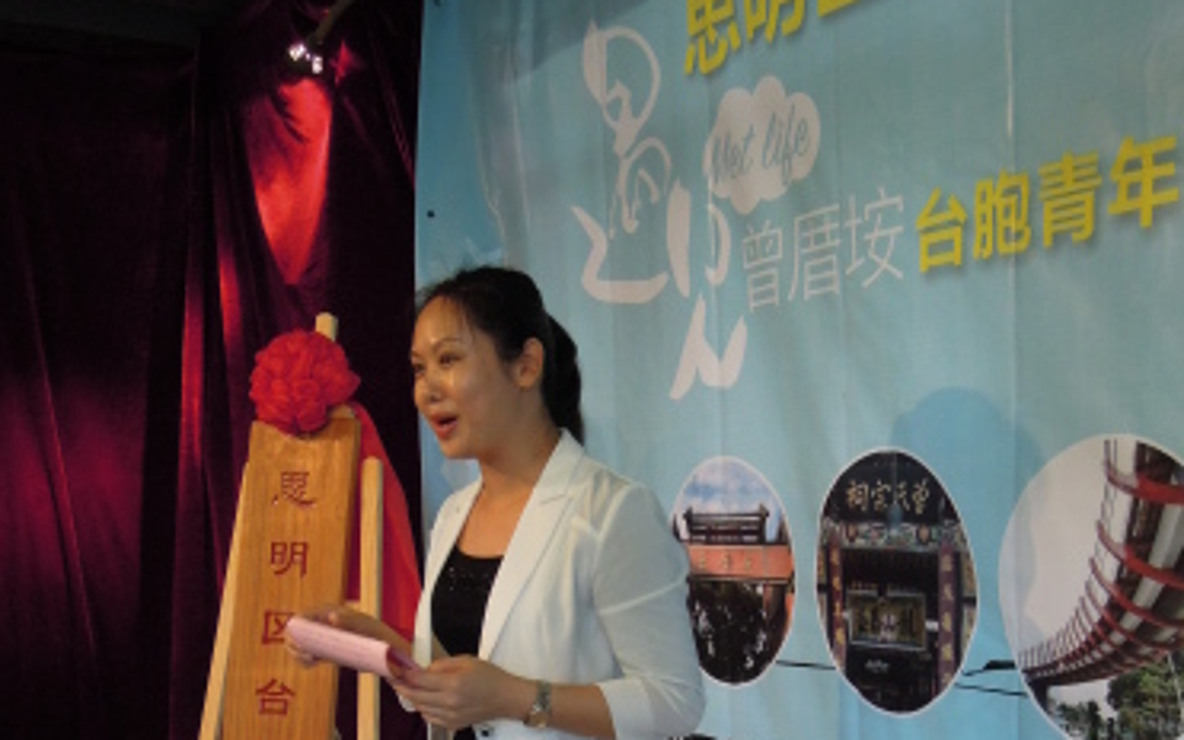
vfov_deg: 24.9
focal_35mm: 50
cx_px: 595
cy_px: 705
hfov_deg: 40.3
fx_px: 1614
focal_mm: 6.3
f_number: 3.2
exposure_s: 1/25
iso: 400
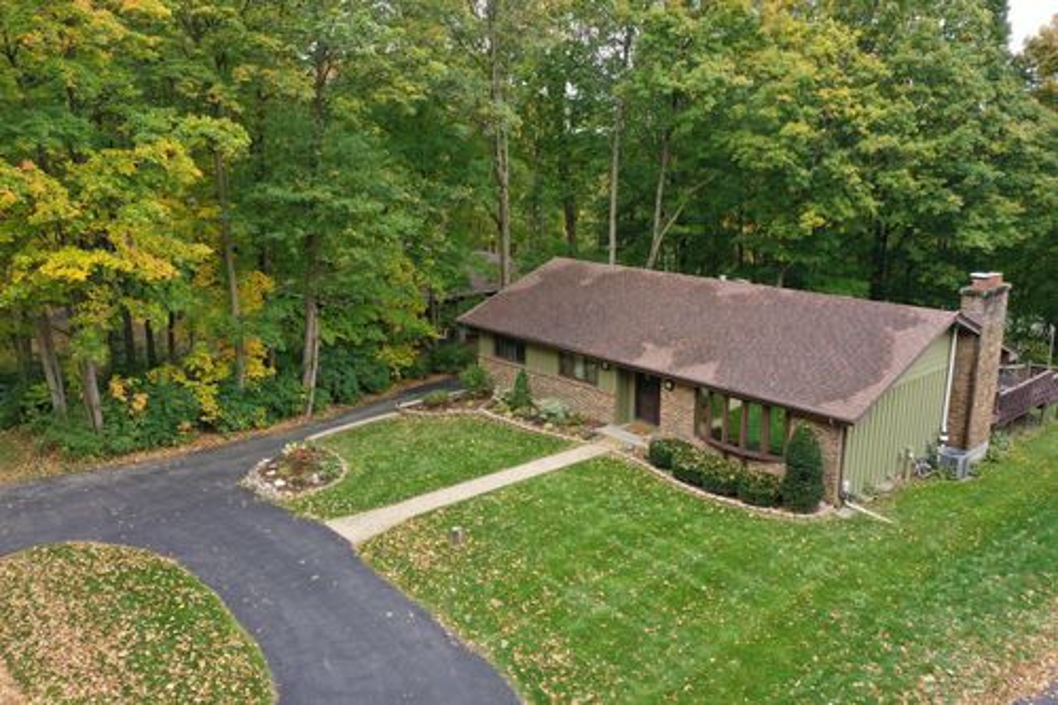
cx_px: 529
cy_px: 352
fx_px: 823
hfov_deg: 65.5
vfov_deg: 46.4
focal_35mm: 28
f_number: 5.6
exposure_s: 1/25
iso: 100
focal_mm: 10.26
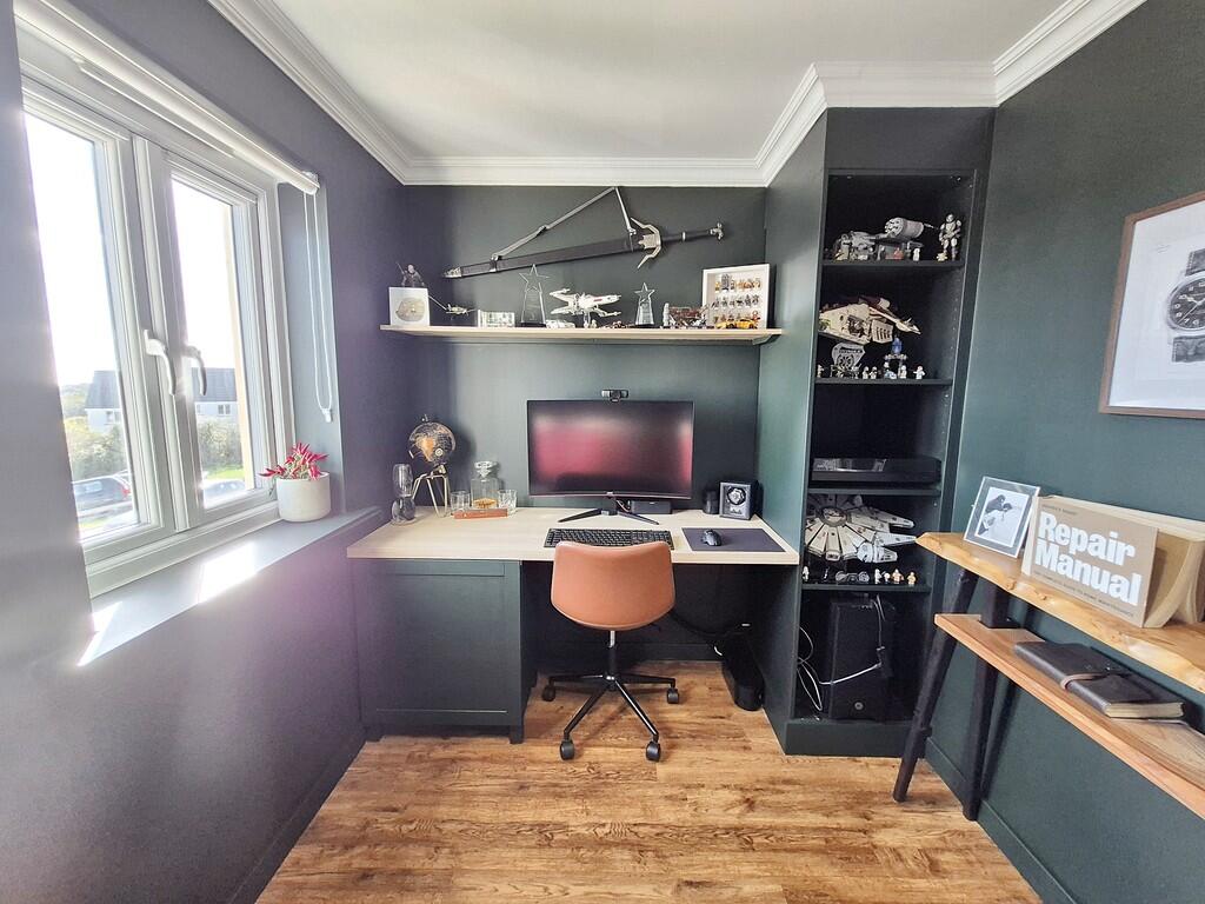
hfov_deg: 106.2
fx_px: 453
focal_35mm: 13
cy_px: 452
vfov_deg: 89.9
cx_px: 602
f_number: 2.2
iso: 160
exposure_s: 1/50
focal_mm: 1.7
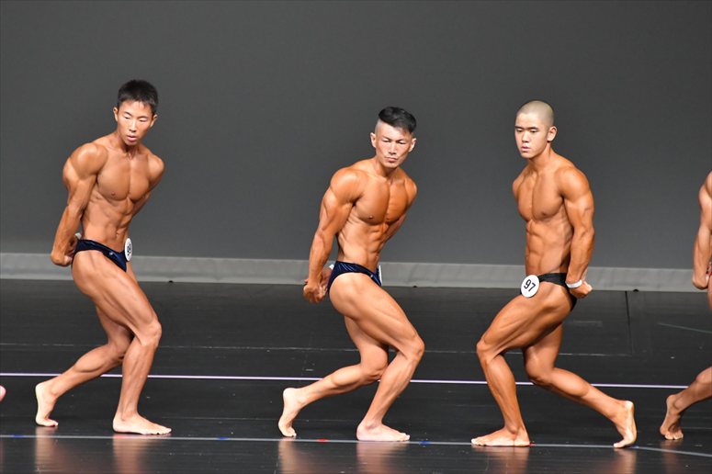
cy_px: 237
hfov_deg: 6.0
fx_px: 6820
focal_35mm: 345
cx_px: 356
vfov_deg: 4.0
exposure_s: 1/400
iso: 5000
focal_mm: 230
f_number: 5.6
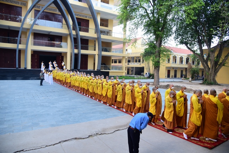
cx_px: 114
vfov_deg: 53.2
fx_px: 153
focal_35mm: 24
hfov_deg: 73.7
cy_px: 76
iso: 500
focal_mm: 24
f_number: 4
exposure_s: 1/100
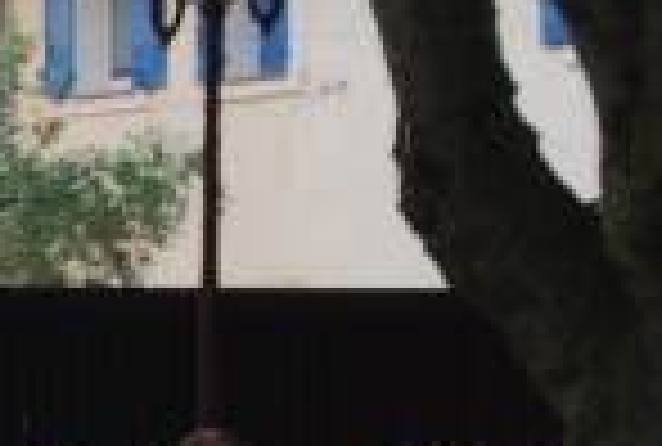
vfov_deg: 4.0
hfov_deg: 5.8
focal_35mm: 346
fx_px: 6382
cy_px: 460
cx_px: -741
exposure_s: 1/320
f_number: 9
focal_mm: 38
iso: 400
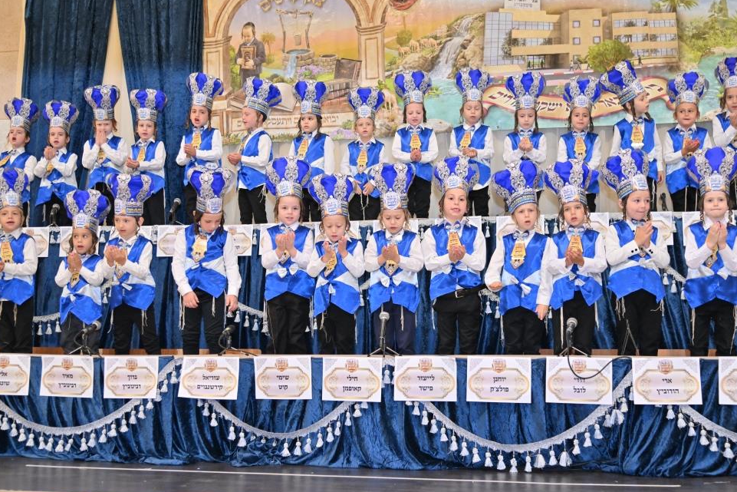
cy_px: 246
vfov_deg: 27.5
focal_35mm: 49
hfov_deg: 40.3
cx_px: 373
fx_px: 1003
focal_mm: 46
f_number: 4
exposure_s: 1/250
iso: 800
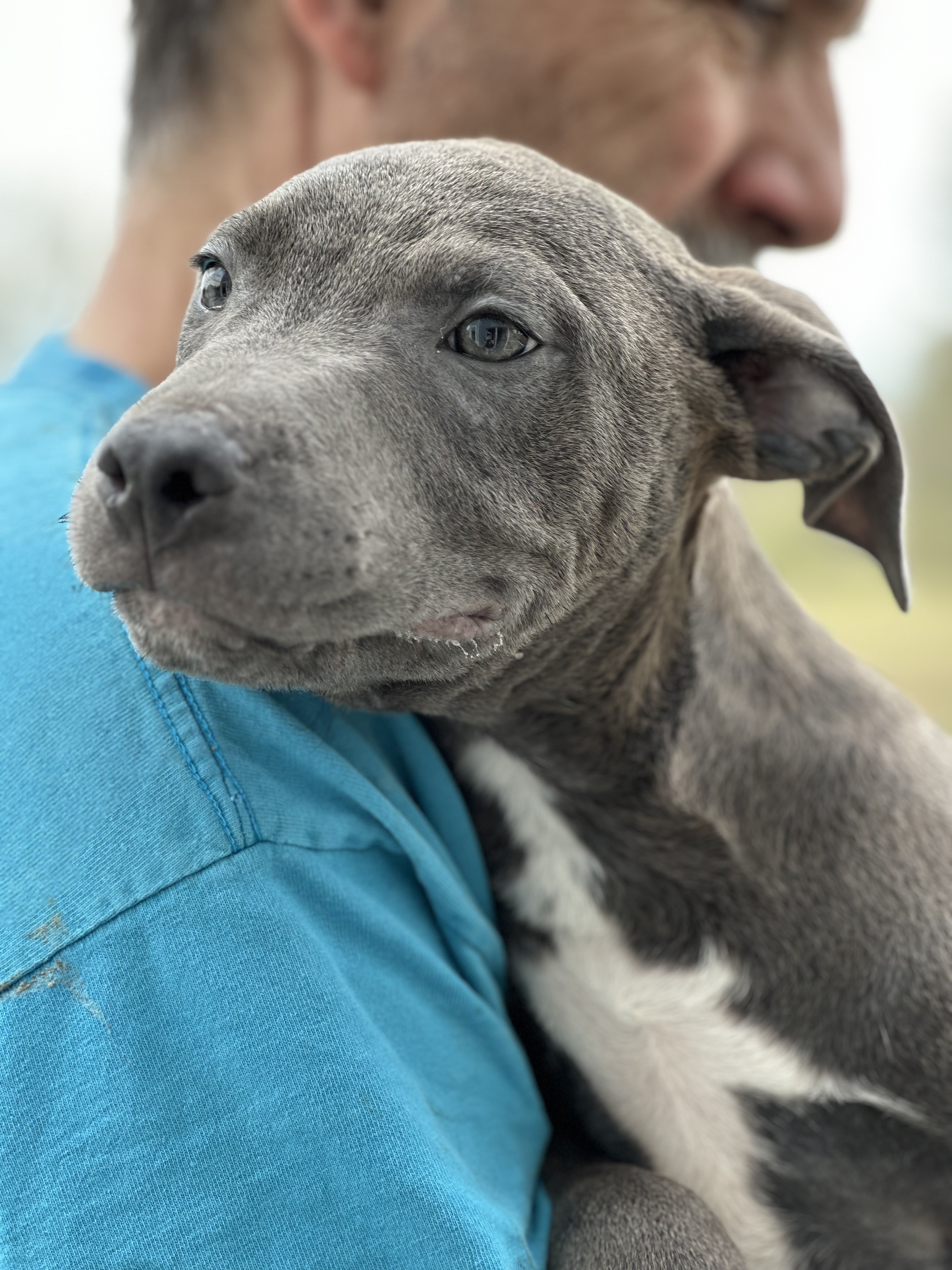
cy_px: 635
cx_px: 476
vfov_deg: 25.3
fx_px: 2824
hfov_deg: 19.1
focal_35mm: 77
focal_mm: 9
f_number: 2.8
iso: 40
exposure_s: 1/121
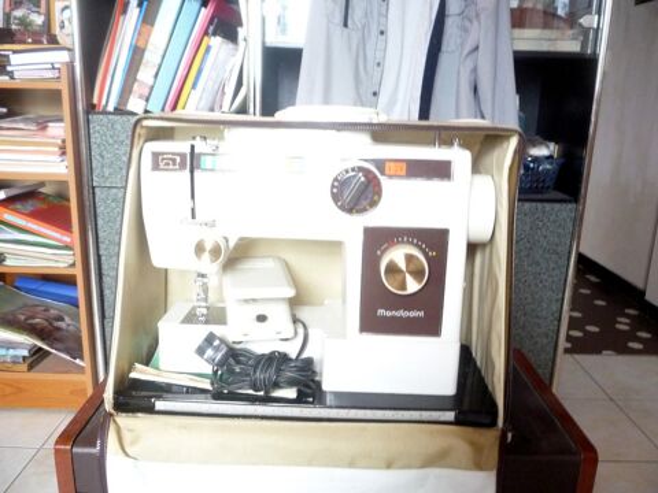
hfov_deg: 60.0
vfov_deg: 46.8
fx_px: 570
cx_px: 329
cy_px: 246
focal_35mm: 30
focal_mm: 5.2
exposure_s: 1/10
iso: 400
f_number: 3.3
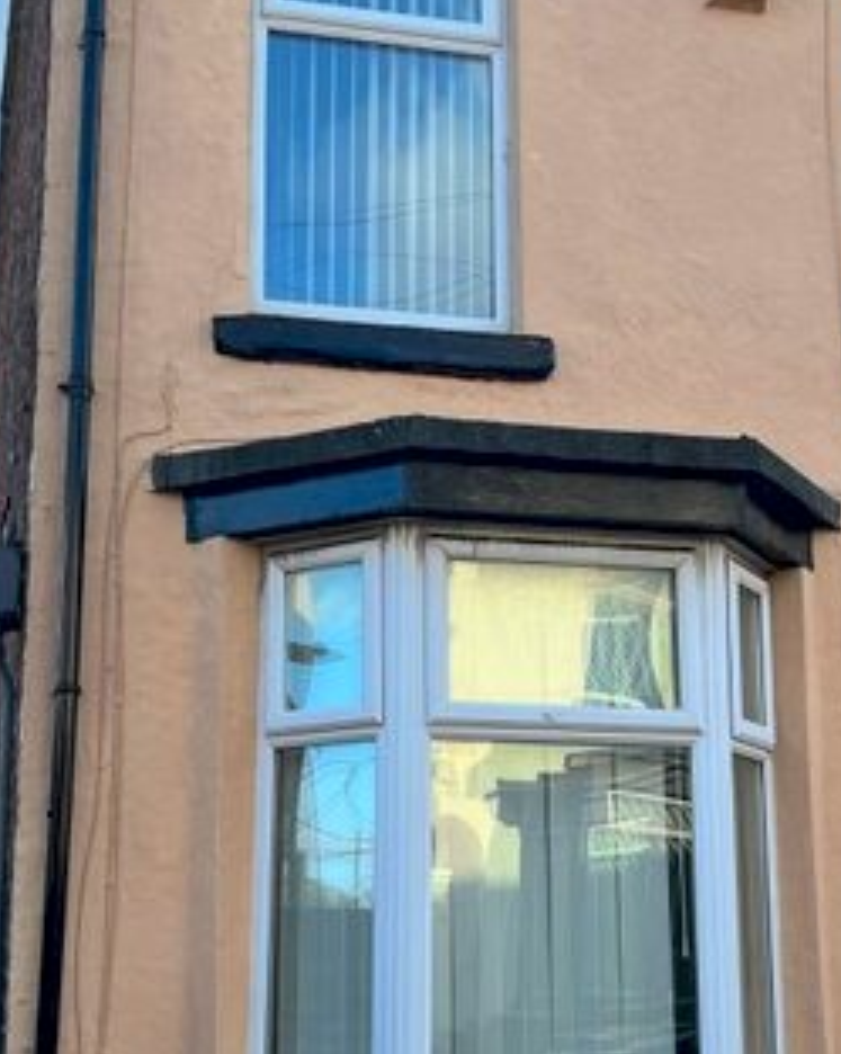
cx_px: 392
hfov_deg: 26.6
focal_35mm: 57
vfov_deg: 33.0
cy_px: 573
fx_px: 1776
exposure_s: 1/1404
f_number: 1.6
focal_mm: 5.1
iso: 50
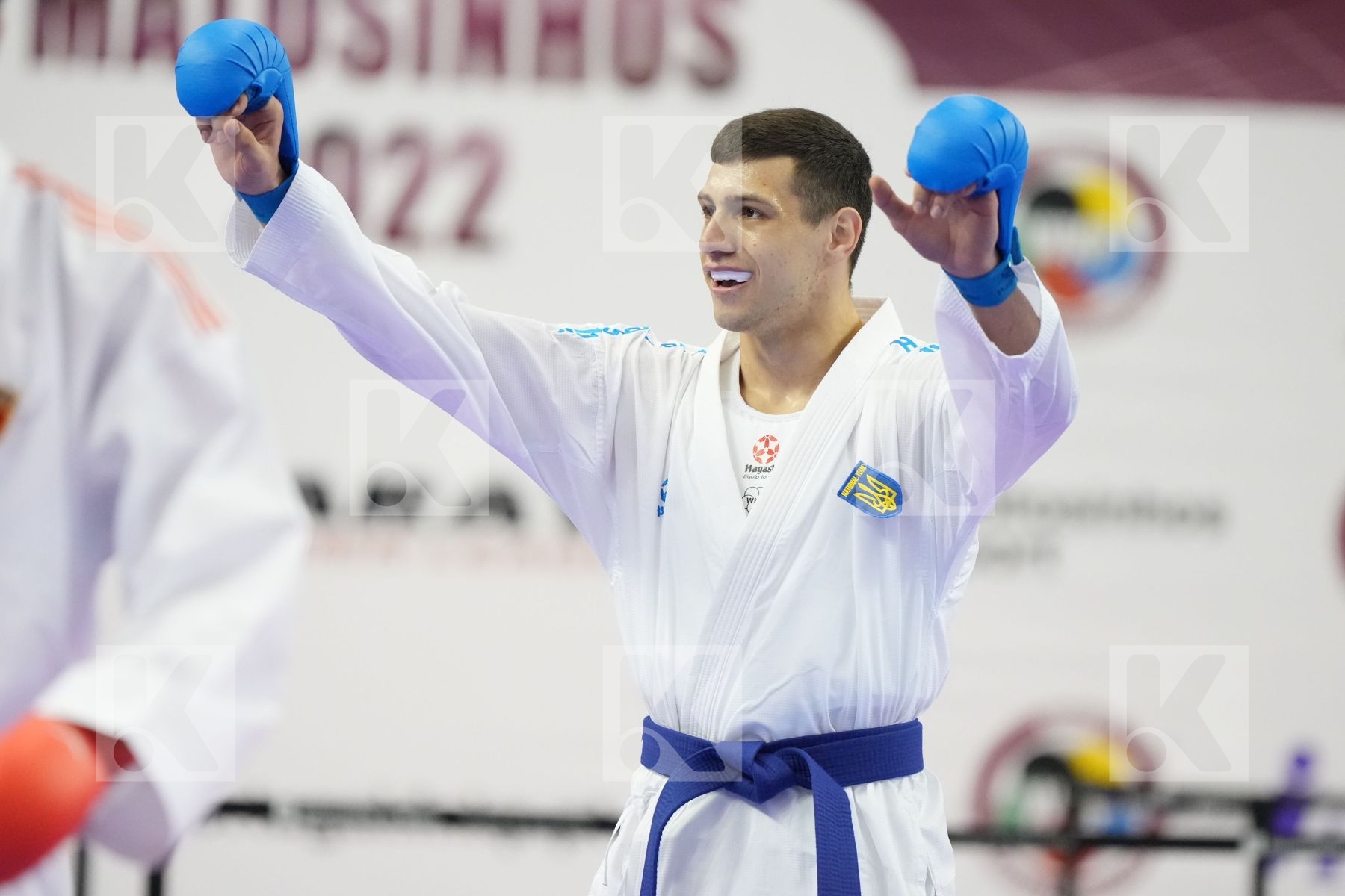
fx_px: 11207
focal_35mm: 300
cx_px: 672
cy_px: 448
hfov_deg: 6.9
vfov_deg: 4.6
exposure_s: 1/1000
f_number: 2.8
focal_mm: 200
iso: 4000
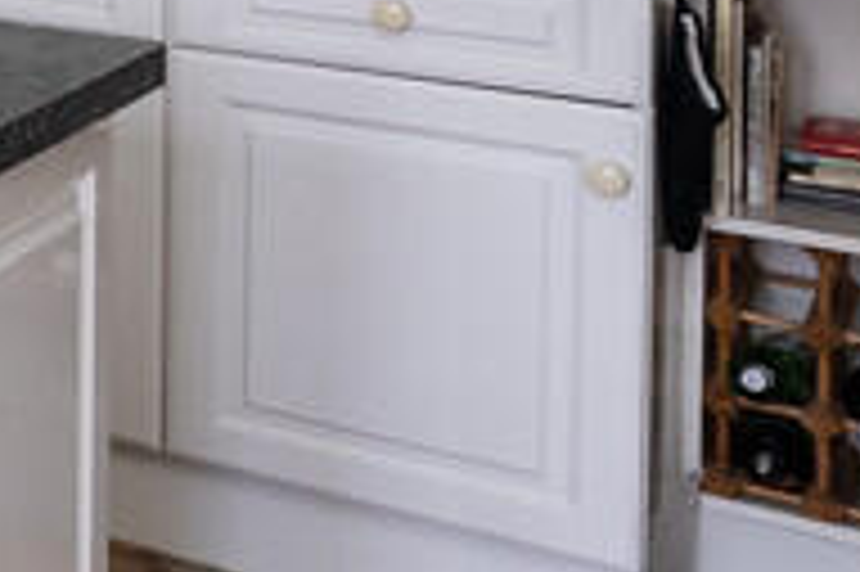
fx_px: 2117
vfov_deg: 14.1
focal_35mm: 89
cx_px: -1126
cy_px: -369
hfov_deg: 15.2
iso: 1250
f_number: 7.1
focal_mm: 16.5
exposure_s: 1/100
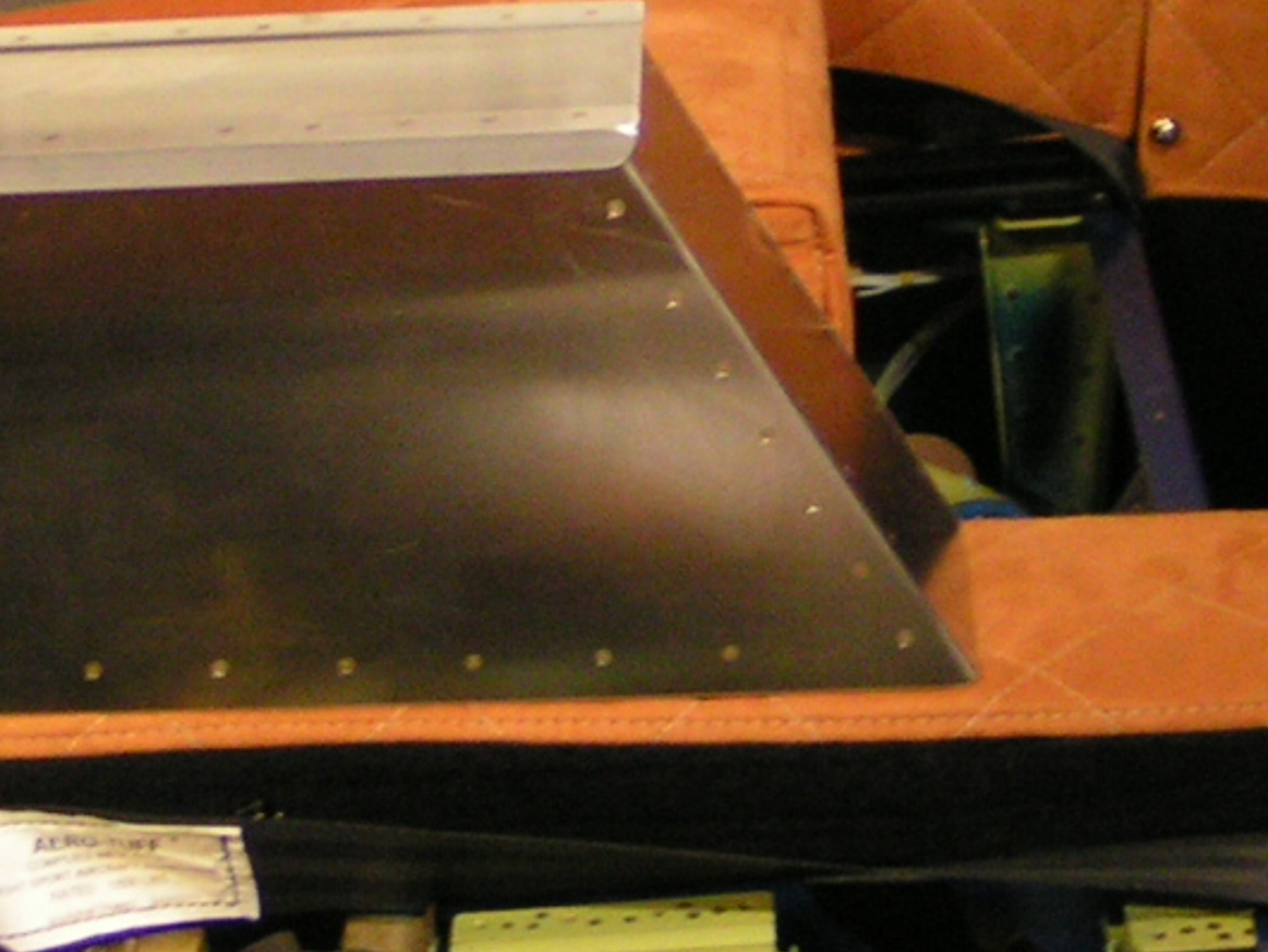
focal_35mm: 115
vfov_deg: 12.8
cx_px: 235
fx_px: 4213
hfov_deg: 17.0
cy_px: 70
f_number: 2.8
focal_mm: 5.8
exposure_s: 1/8
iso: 200
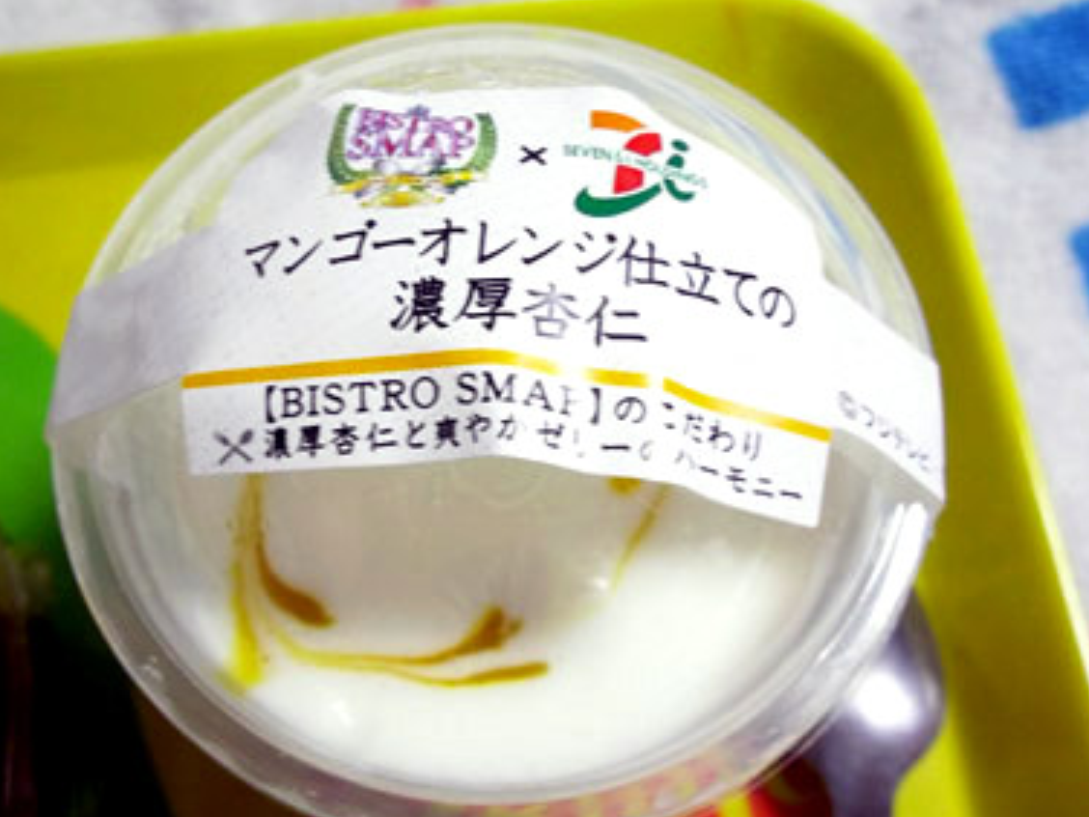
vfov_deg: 41.8
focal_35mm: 34
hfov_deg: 53.9
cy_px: 429
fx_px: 1070
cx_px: 524
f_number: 3.5
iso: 200
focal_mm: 5.8
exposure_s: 1/8
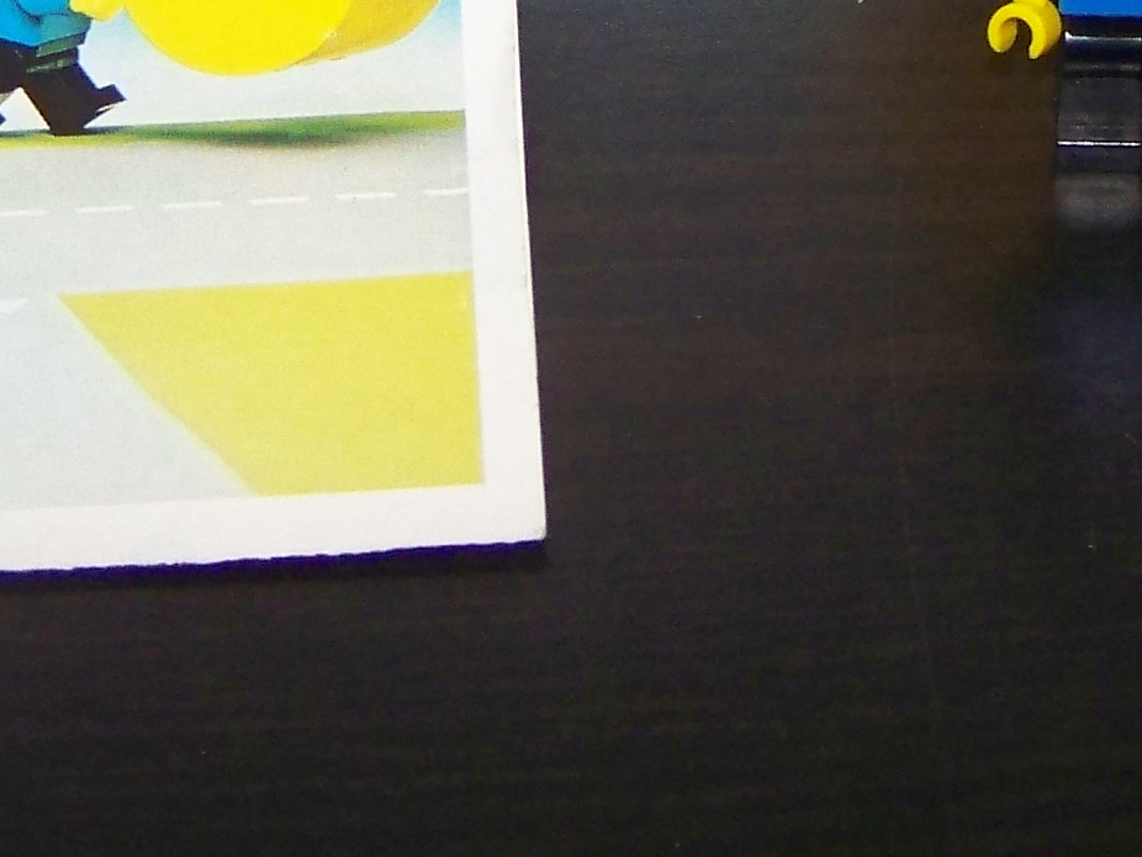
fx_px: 4158
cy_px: -432
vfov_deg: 11.3
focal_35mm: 126
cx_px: 704
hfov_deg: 15.6
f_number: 2.8
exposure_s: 1/30
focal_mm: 6.3
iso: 200
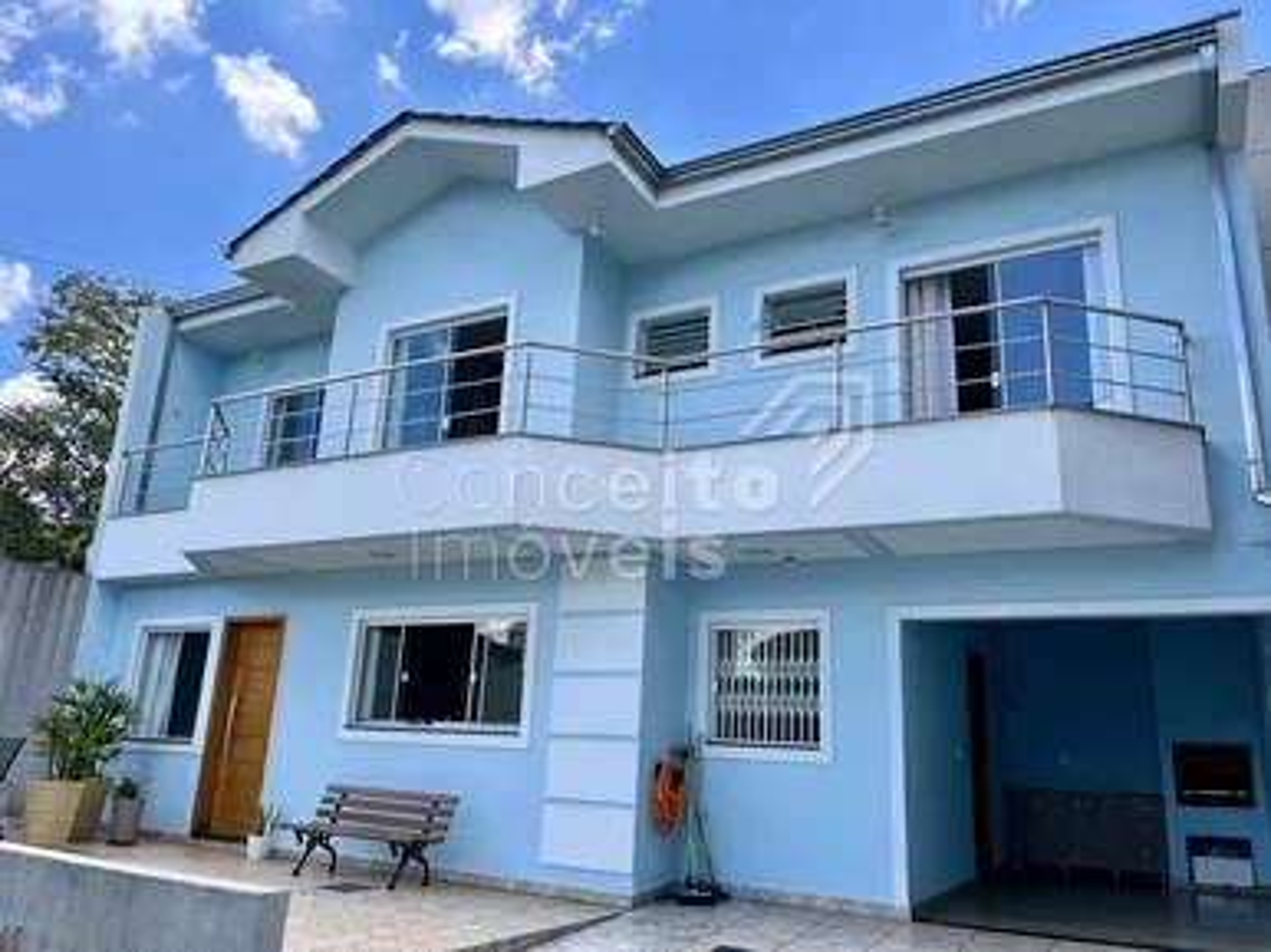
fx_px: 954
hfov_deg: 67.3
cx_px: 636
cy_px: 476
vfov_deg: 53.0
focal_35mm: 26
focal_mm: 5.1
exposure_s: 1/1441
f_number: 1.6
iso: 50
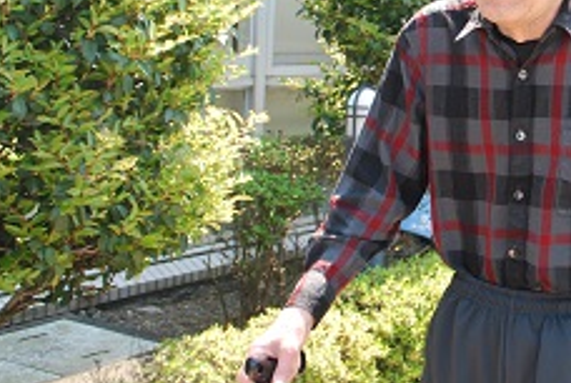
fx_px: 1176
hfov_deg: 26.4
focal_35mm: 74
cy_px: 41
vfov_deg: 18.2
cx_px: 513
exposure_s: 1/125
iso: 180
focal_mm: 25
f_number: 5.6
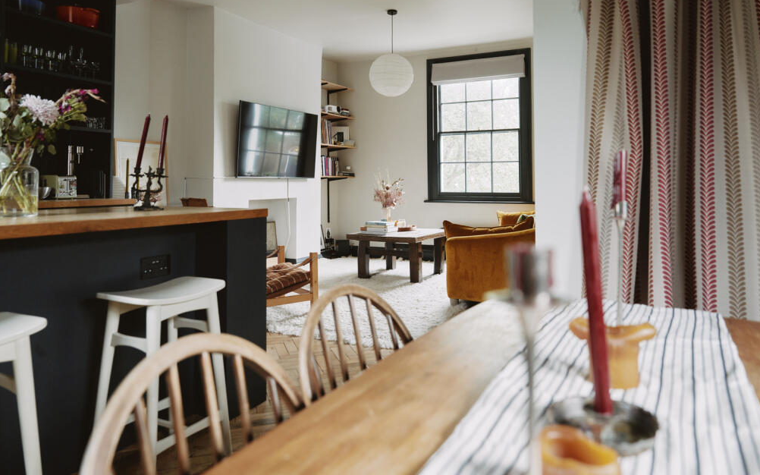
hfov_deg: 72.5
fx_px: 518
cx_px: 387
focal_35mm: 25
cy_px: 236
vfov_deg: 49.3
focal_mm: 24
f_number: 3.2
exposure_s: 1/100
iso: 800
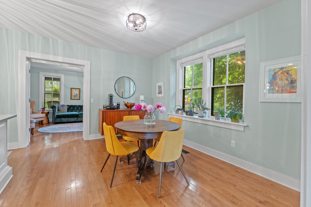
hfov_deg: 100.4
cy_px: 104
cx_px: 156
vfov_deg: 77.3
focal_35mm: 15
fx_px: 130
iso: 800
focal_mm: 10
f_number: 4
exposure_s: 1/3
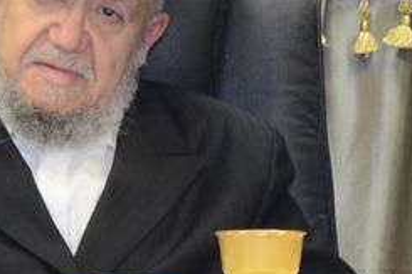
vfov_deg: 2.3
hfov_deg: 3.5
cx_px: 47
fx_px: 6709
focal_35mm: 587
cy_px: 66
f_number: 5.6
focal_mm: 75
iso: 1250
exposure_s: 1/80
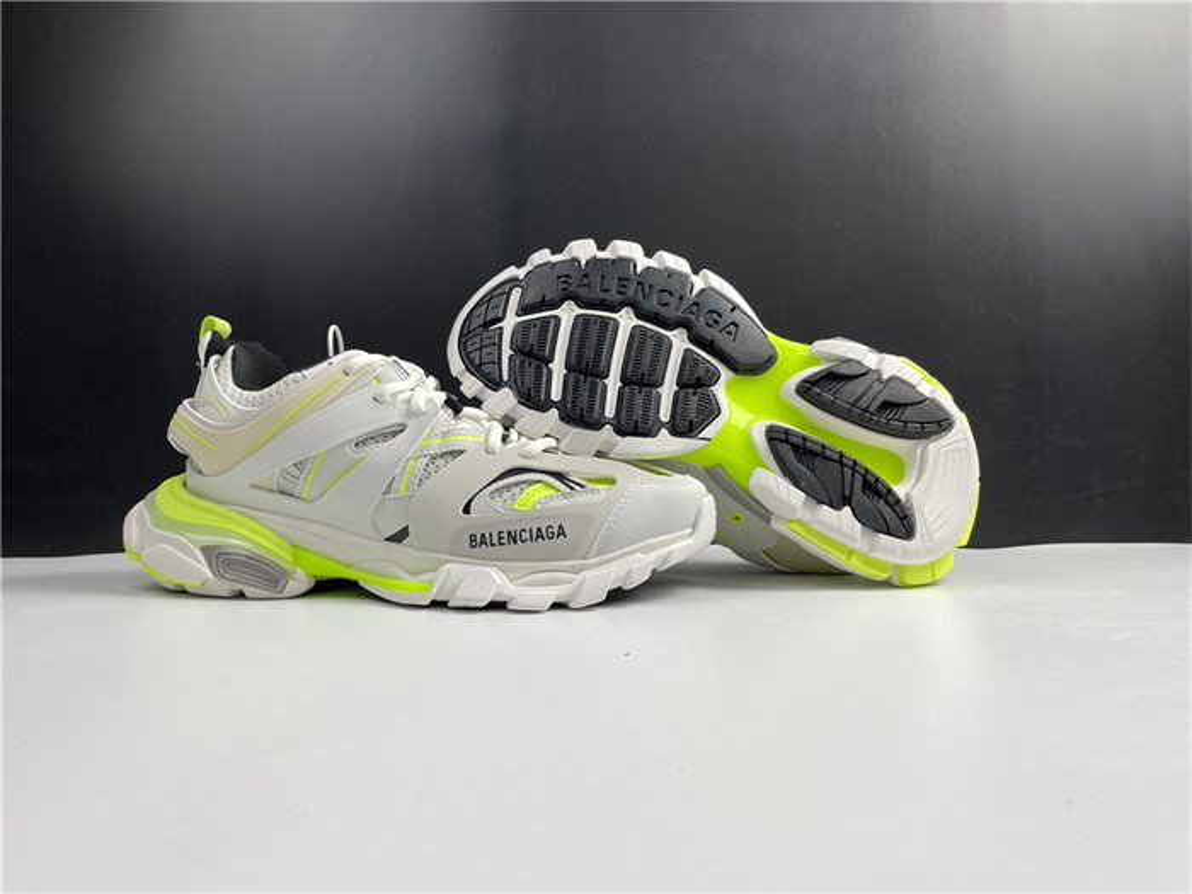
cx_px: 596
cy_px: 447
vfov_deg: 53.1
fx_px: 895
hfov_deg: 67.3
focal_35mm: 26
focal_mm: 4.2
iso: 64
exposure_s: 1/121
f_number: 1.6
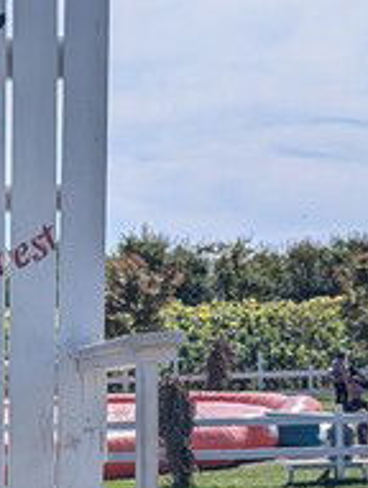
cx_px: -146
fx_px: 2176
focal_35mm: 154
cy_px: 496
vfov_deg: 12.6
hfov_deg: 9.5
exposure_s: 1/2577
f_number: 1.68
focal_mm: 6.9
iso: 19
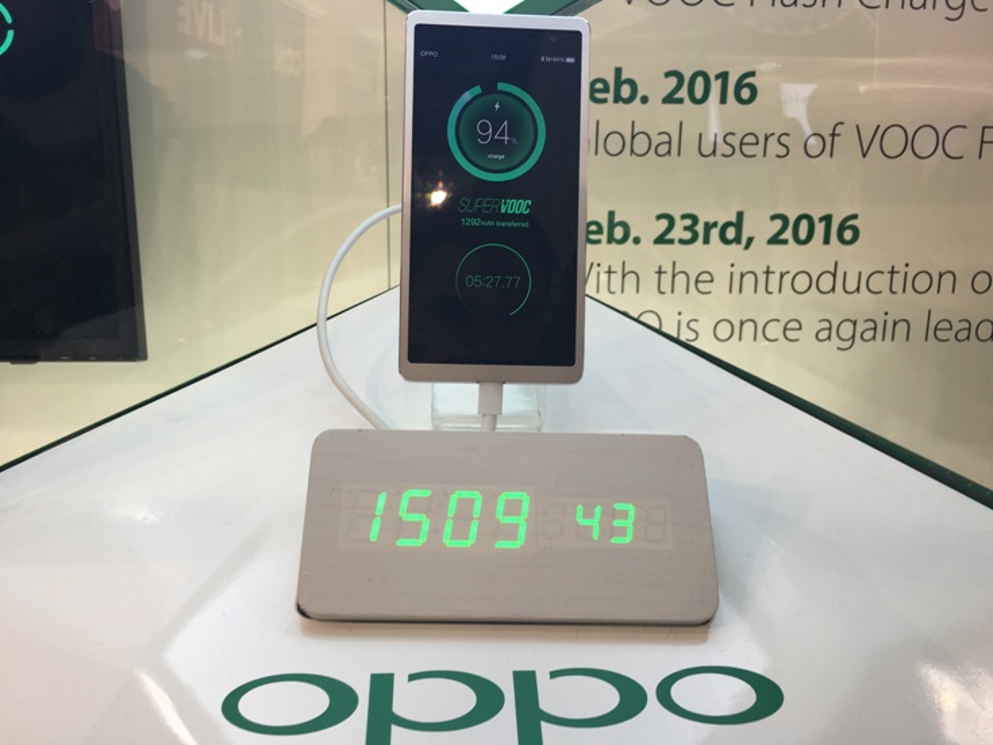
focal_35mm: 29
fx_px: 832
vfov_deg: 48.2
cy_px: 372
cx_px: 496
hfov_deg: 61.7
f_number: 2.2
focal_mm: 4.15
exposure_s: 1/50
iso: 25
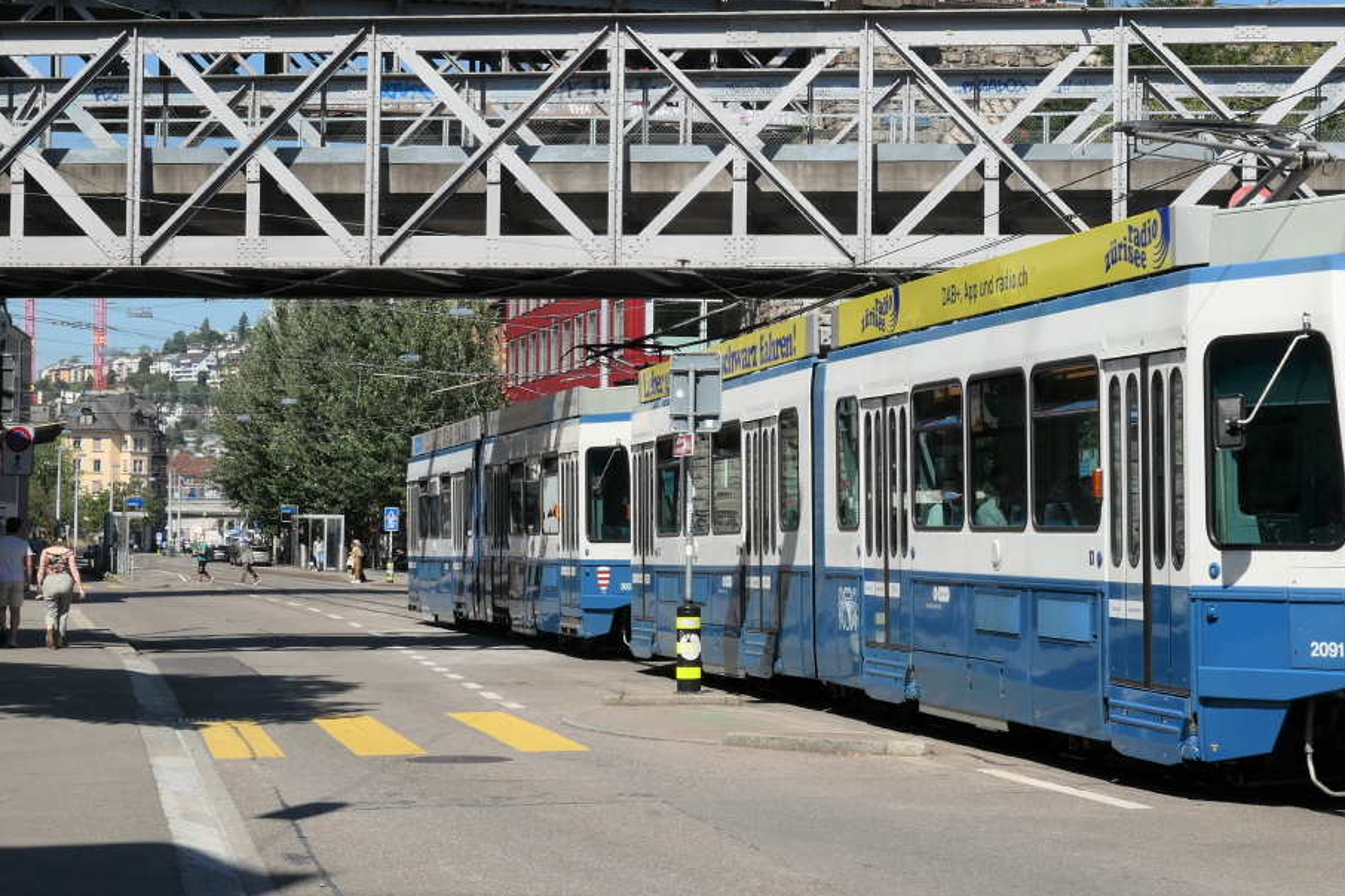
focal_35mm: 66
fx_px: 2466
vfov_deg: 20.6
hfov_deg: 30.2
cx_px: 953
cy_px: 383
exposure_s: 1/800
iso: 200
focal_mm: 16.7
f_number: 6.3
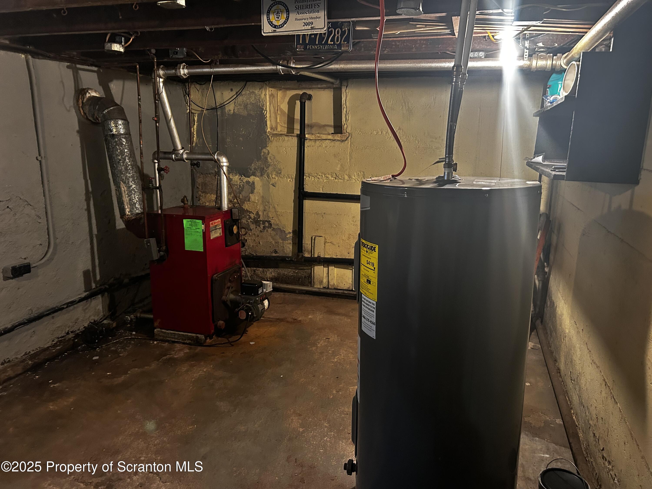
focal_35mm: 26
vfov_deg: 53.1
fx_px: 490
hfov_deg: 67.3
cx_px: 326
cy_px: 244
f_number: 1.5
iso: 400
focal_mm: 5.7
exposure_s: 1/40
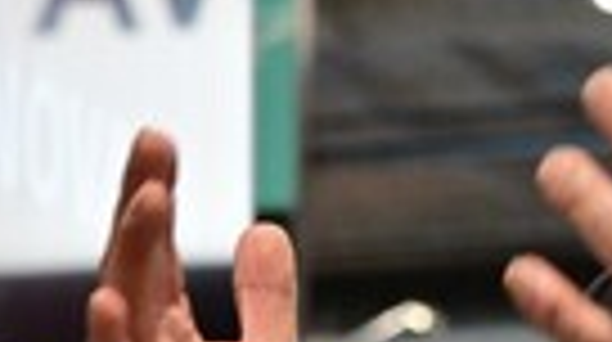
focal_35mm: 282
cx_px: 612
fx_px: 4569
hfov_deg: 7.6
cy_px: -216
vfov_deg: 4.3
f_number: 6
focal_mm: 61
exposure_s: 1/125
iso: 3200
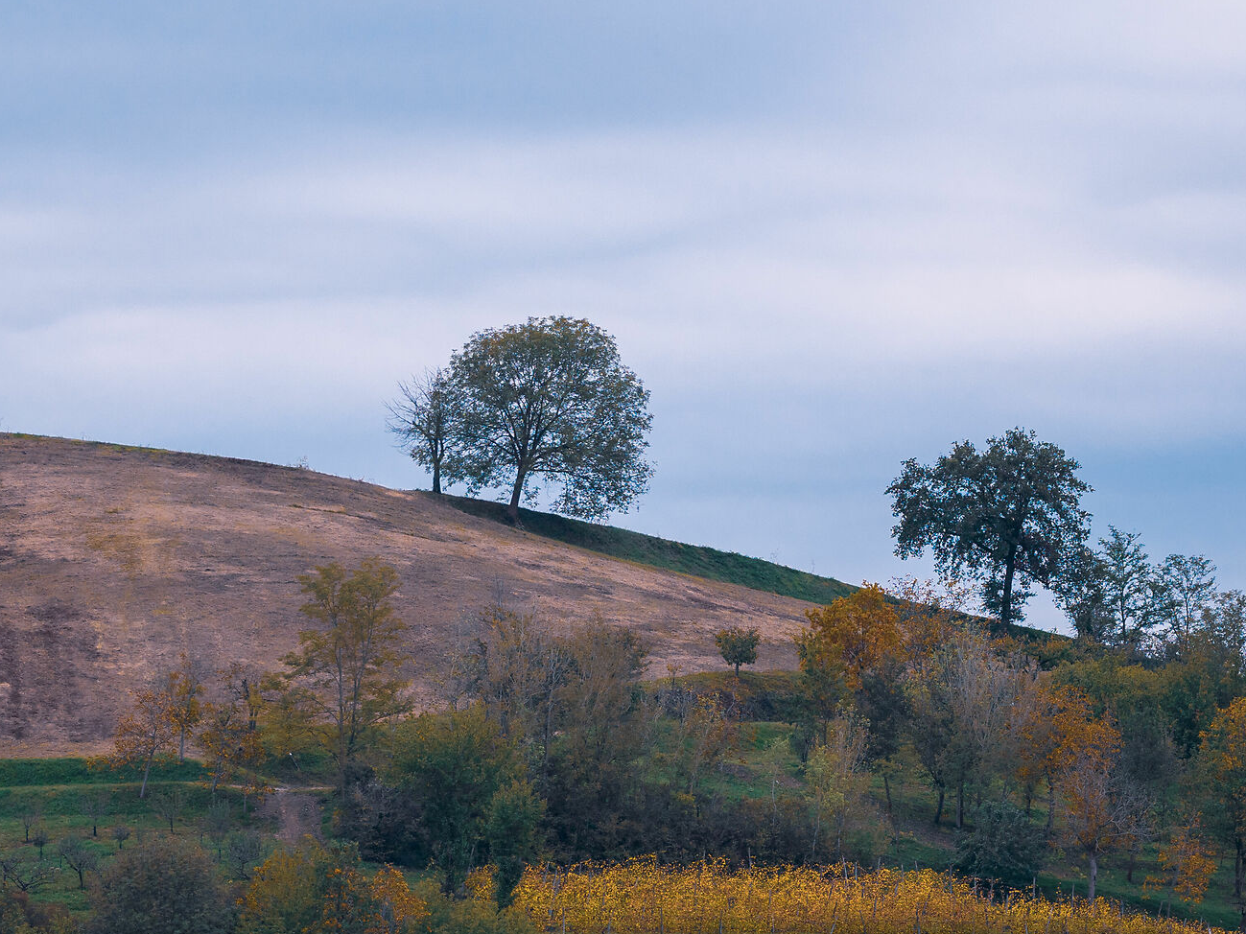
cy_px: 487
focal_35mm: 280
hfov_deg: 7.1
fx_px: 10074
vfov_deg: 5.3
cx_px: 524
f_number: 2.8
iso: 100
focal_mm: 105
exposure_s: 1/500
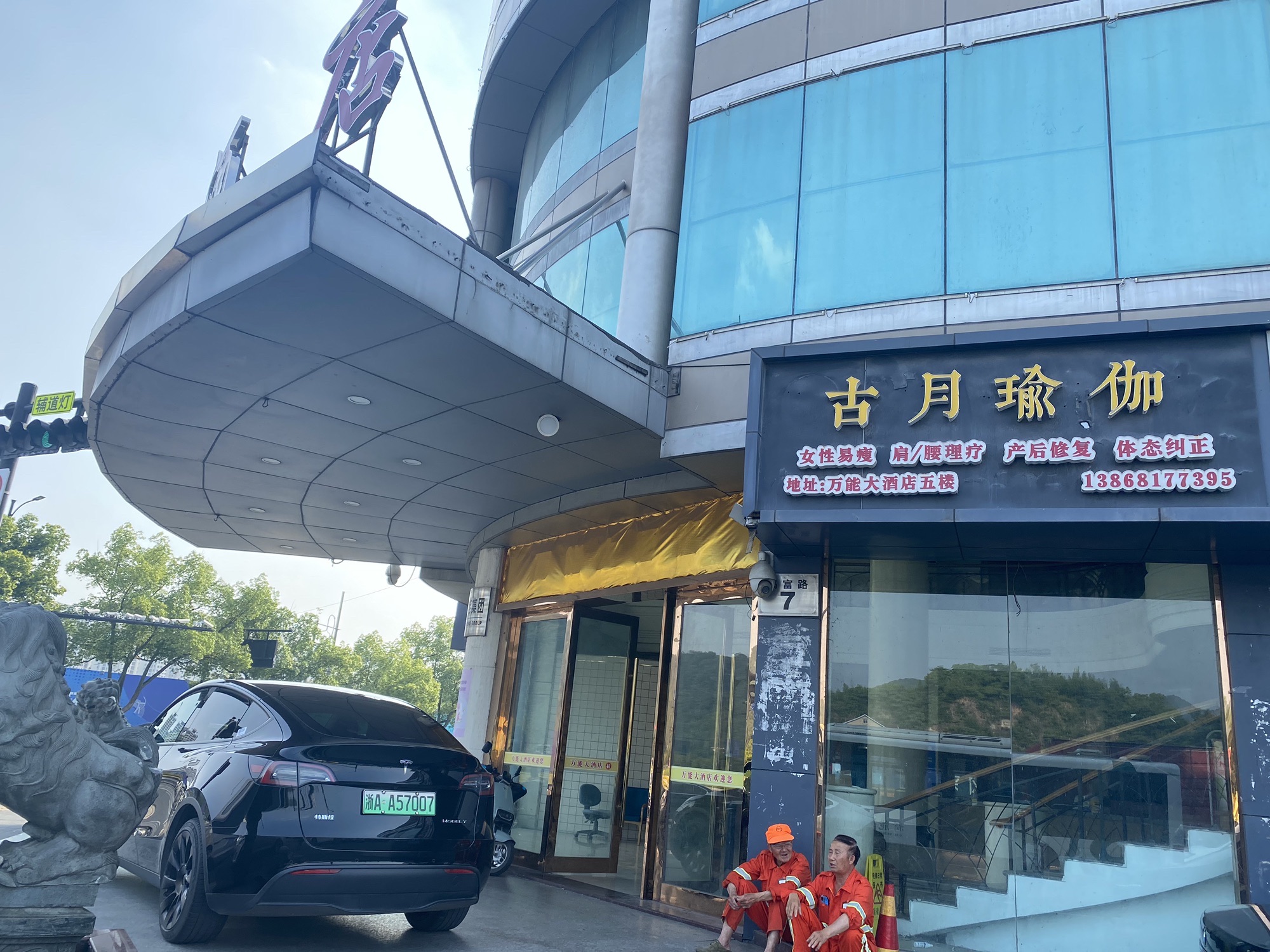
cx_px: 635
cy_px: 476
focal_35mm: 26
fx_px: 954
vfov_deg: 53.1
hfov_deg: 67.3
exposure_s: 1/620
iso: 32
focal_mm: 4.25
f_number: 1.8
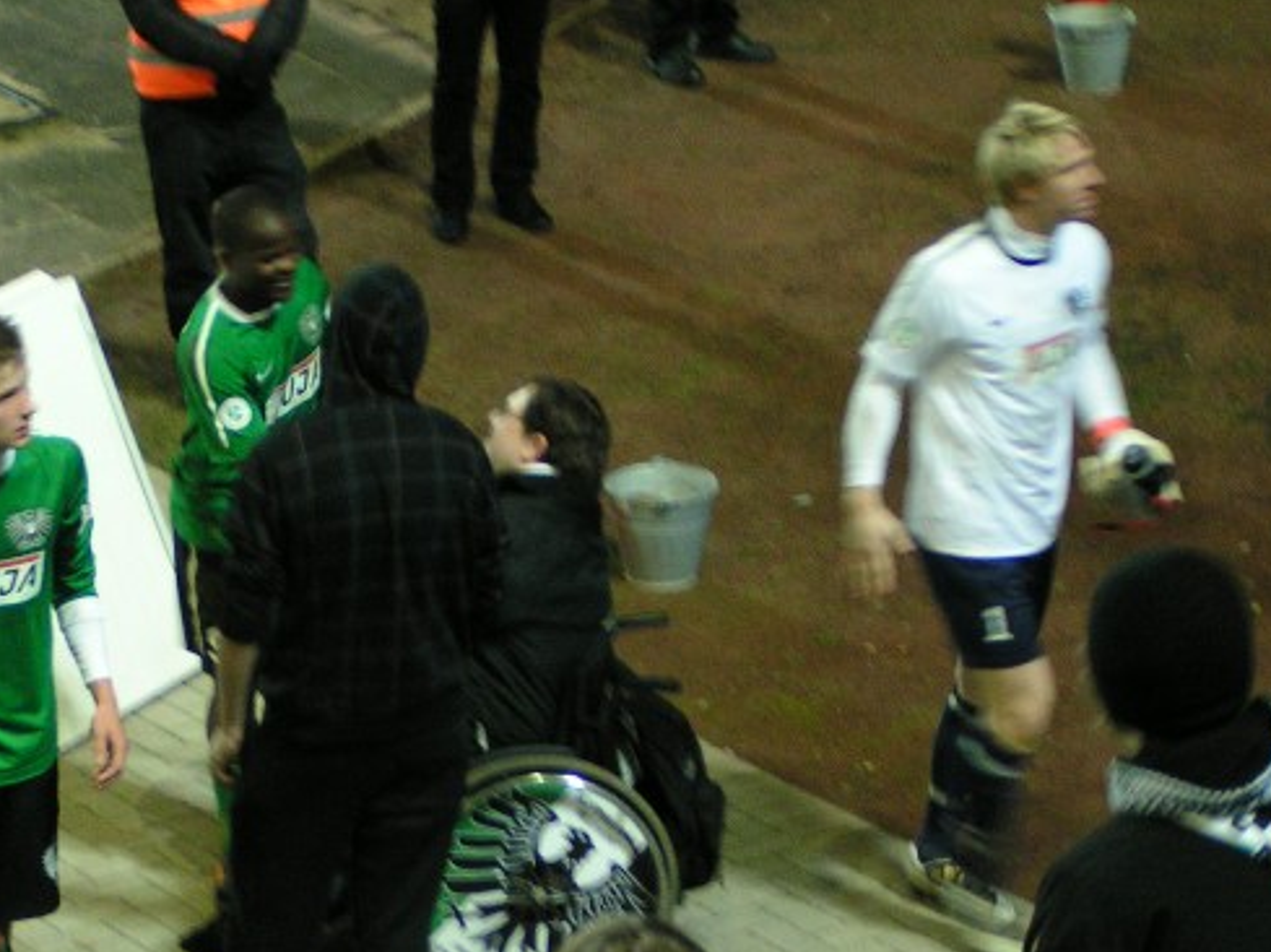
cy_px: 593
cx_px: 348
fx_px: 5467
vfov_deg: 9.9
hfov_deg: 13.2
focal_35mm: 149
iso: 200
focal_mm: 13.9
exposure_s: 1/20
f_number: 3.2
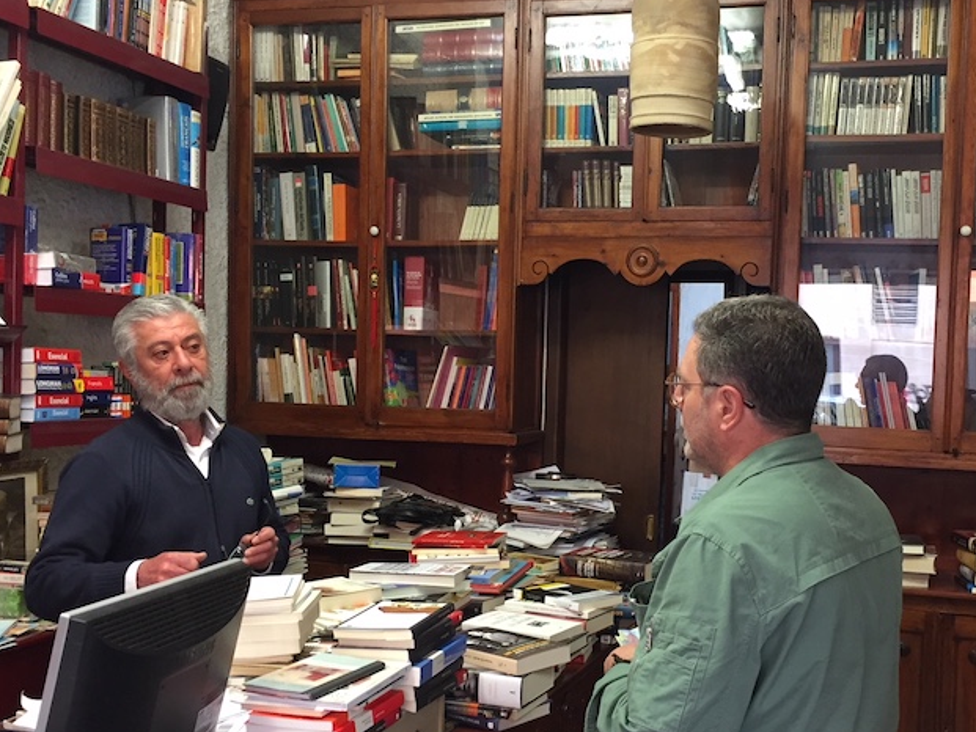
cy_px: 404
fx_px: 1184
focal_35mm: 42
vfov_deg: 34.3
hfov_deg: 44.4
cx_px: 607
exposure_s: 1/33
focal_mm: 4.15
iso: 160
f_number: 2.2
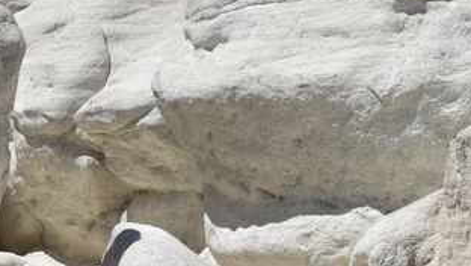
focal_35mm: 206
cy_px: 54
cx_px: 574
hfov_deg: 10.3
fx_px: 2575
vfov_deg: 5.9
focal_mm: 48
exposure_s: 1/400
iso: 100
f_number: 10
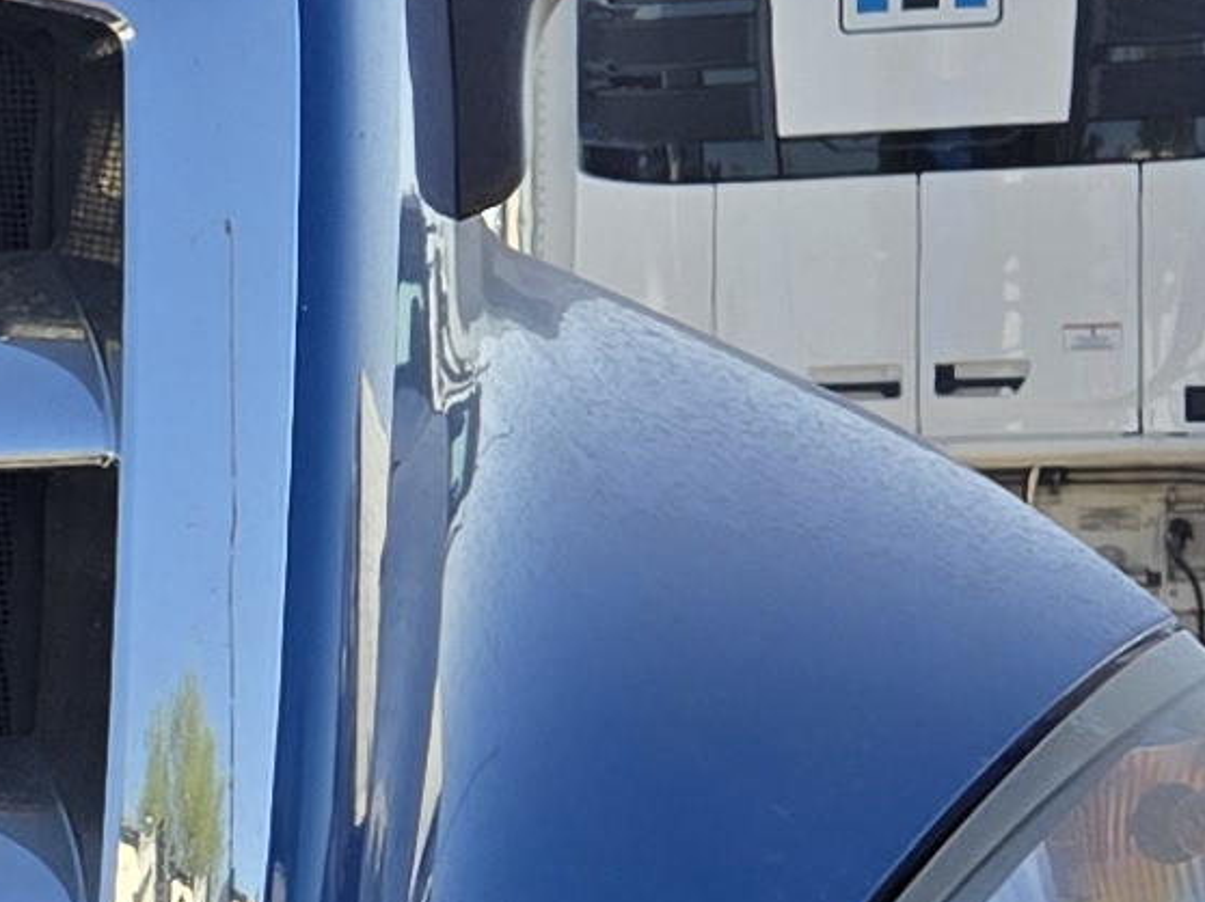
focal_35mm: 165
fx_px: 5741
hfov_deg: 10.4
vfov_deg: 9.0
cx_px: -1658
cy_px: 736
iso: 25
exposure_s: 1/1215
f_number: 1.8
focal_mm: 5.4
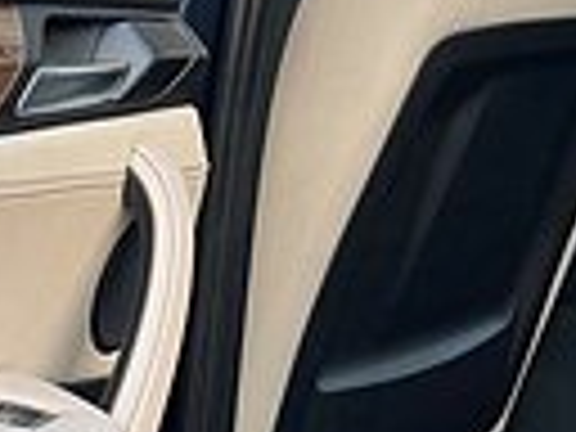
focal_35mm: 103
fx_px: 1714
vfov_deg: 14.3
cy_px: 61
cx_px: 405
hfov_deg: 19.0
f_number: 1.78
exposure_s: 1/121
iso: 160
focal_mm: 6.76
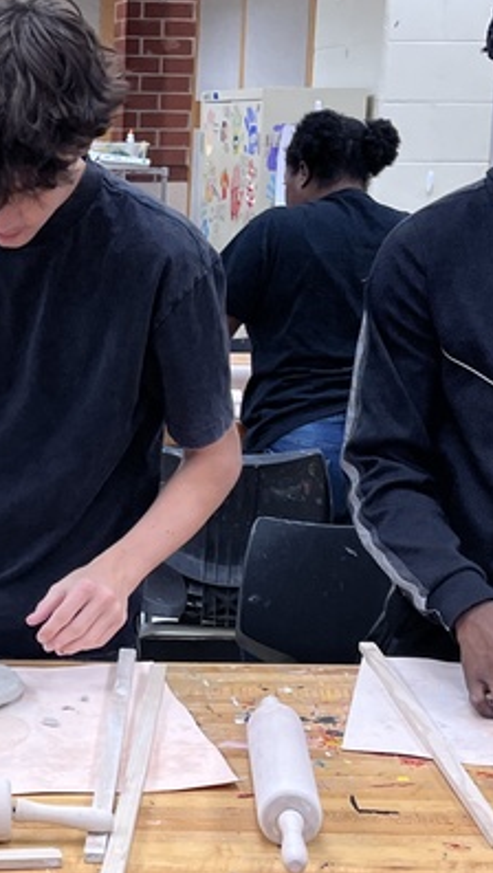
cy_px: 561
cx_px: -24
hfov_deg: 16.2
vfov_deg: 28.8
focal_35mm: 73
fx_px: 1693
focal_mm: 5.1
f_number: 1.6
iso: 80
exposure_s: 1/120
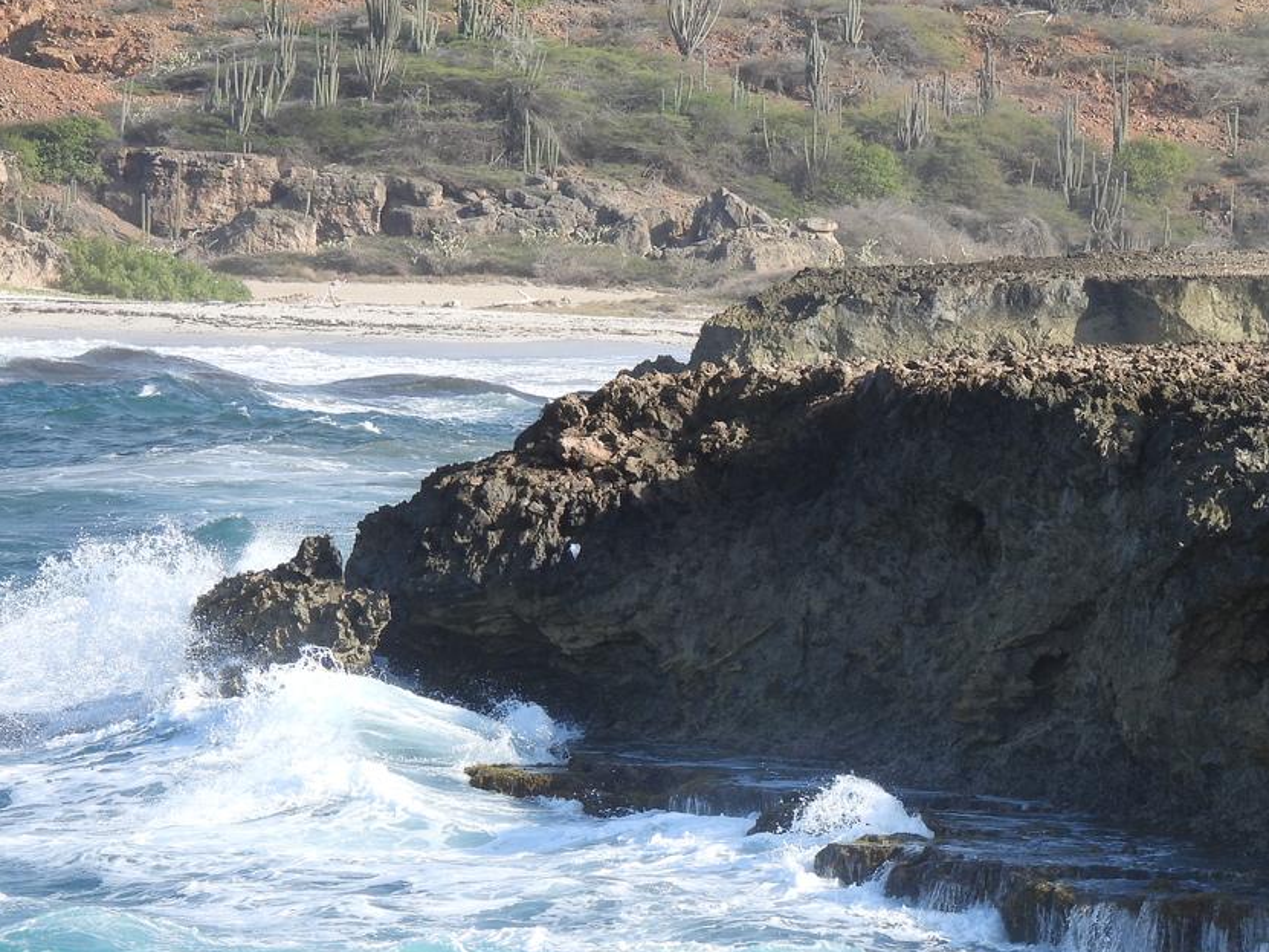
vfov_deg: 4.8
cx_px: 927
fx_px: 11289
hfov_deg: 6.4
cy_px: 672
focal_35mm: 308
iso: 100
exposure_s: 1/400
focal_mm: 35.7
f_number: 4.5
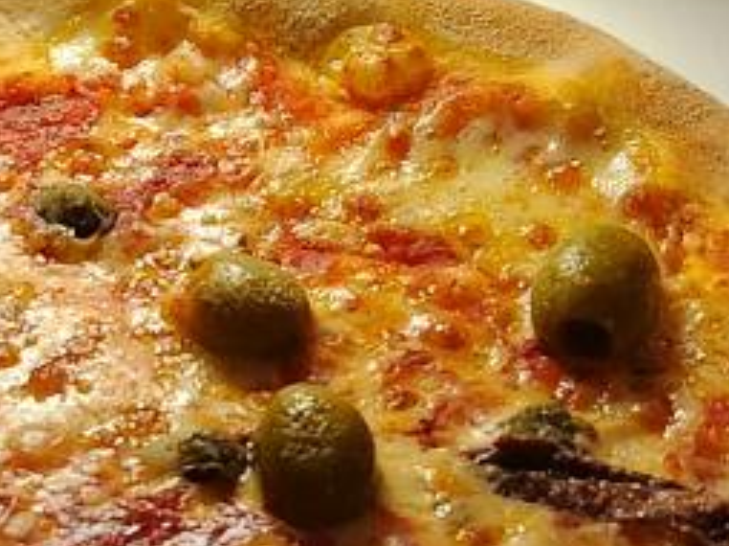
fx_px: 3051
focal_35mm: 145
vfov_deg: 10.2
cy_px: 172
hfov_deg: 13.5
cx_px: 89
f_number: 1.8
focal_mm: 5.4
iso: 500
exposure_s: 1/120
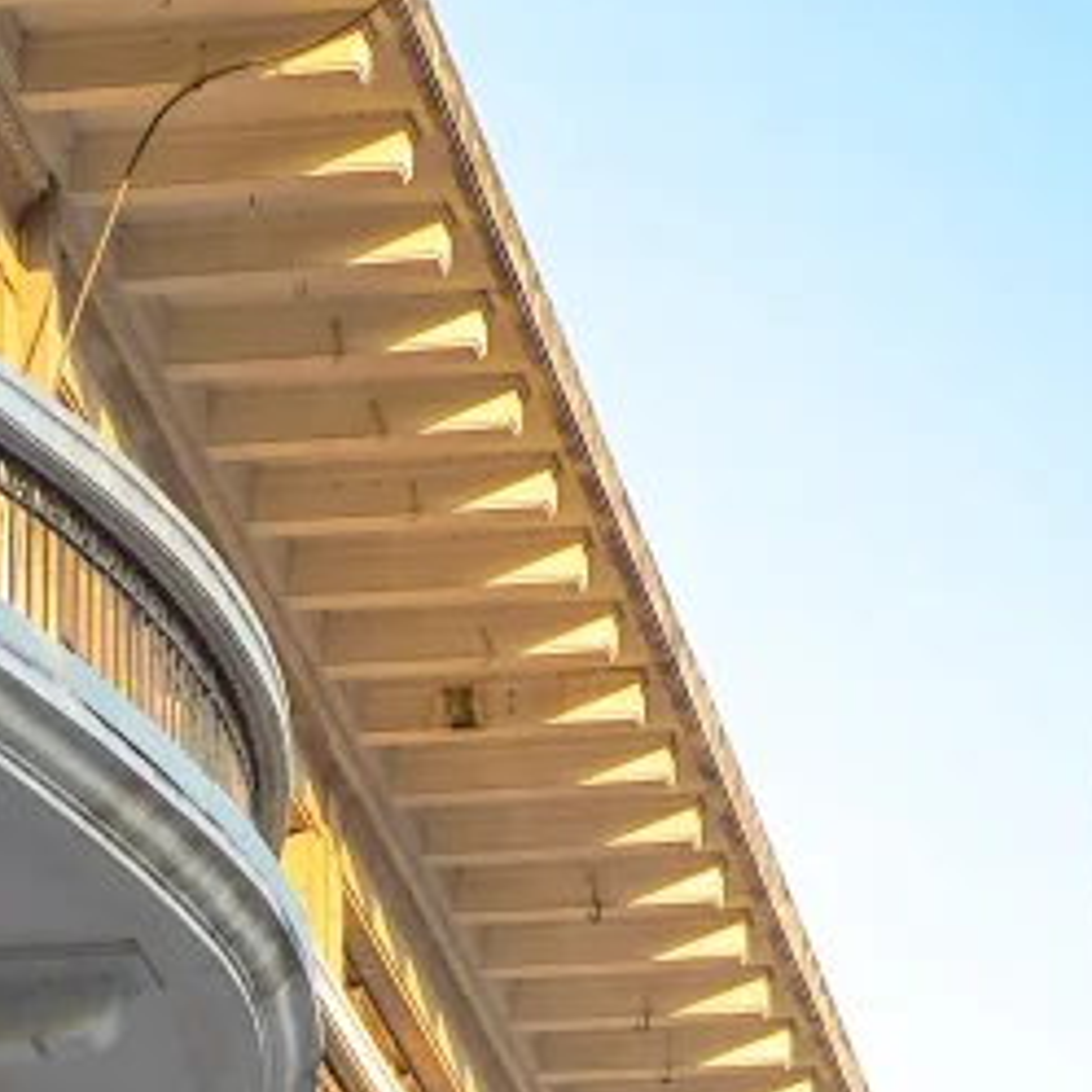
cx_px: -22
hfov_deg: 6.6
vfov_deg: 6.5
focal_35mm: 265
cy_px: 1776
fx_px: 9458
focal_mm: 48
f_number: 5.6
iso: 100
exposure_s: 1/160
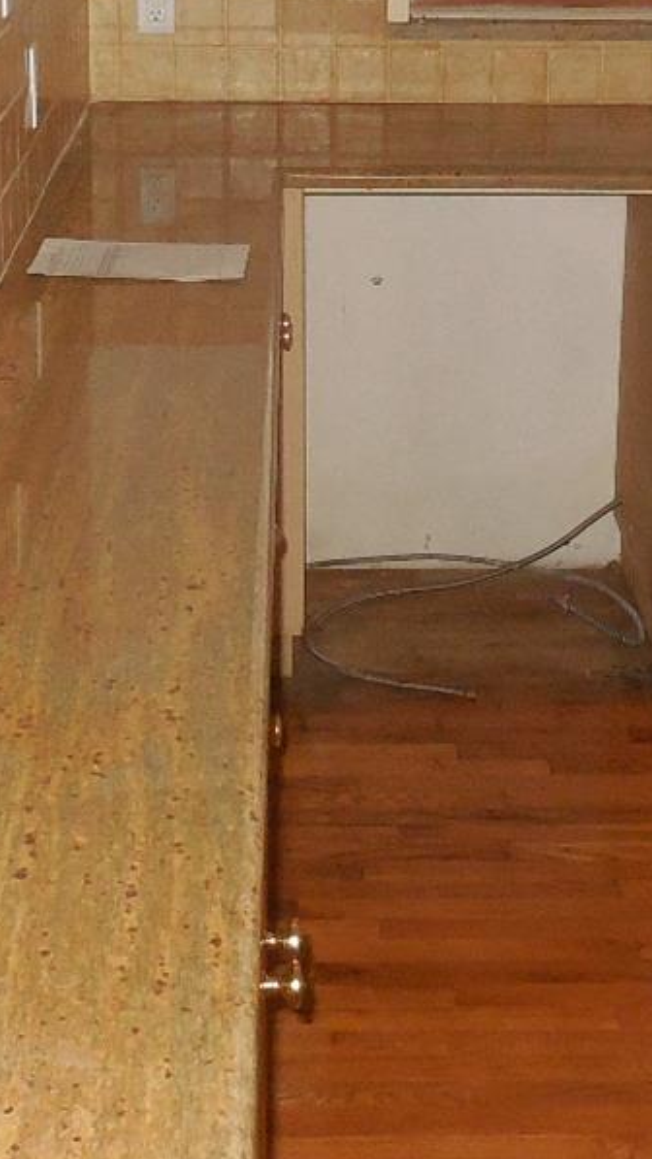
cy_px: 367
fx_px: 2243
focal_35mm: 73
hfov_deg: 16.5
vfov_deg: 28.7
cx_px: 423
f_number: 3.1
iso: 450
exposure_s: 1/25
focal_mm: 4.5
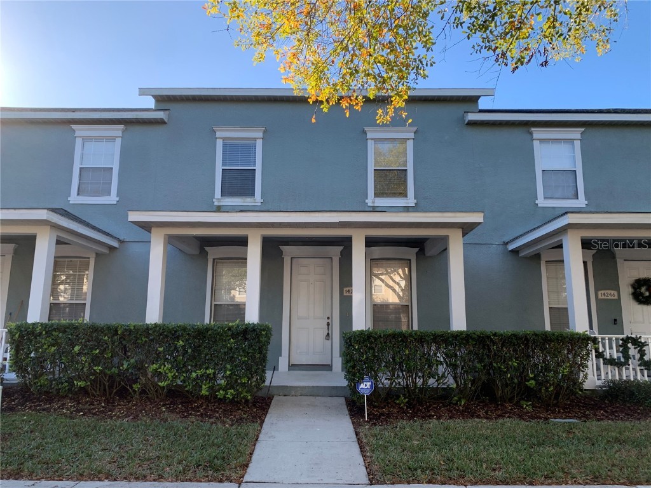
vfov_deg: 53.1
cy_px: 244
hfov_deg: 67.3
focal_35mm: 26
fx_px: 489
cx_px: 326
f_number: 1.8
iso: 25
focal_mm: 4.25
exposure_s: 1/391
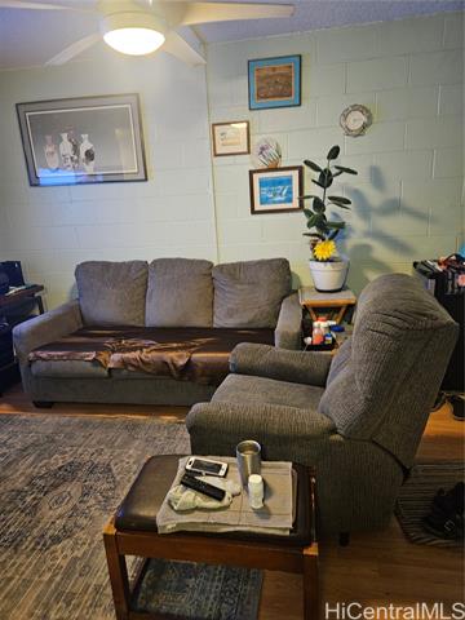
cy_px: 310
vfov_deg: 73.9
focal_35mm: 23
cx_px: 232
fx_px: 412
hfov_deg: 58.9
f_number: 1.8
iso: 640
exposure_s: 1/30
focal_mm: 5.4
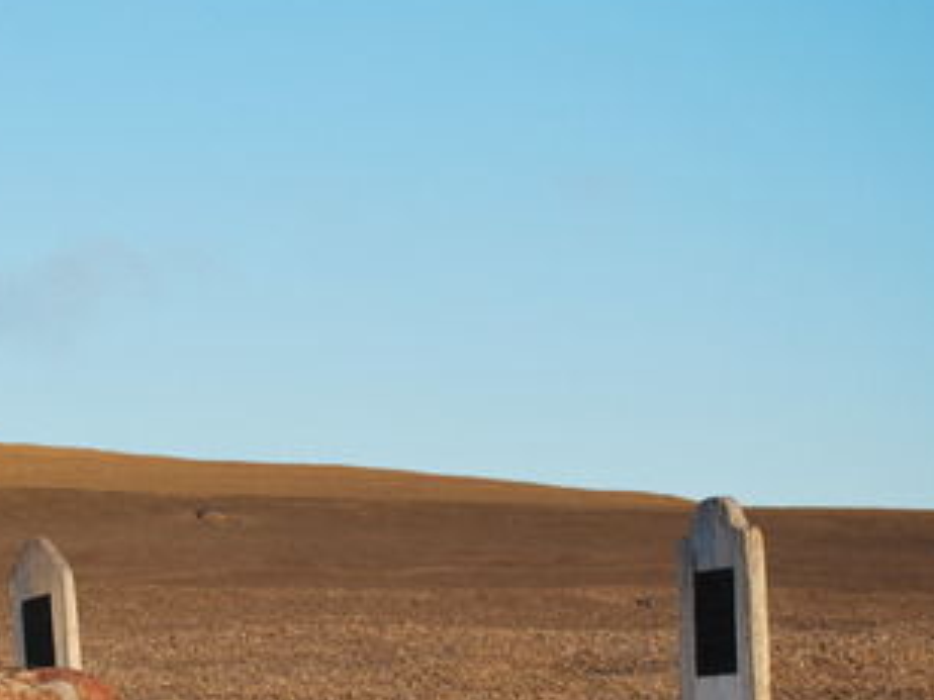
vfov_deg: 9.0
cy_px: 558
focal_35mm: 165
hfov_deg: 11.9
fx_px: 4452
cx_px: 52
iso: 100
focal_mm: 55
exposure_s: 1/125
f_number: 5.6
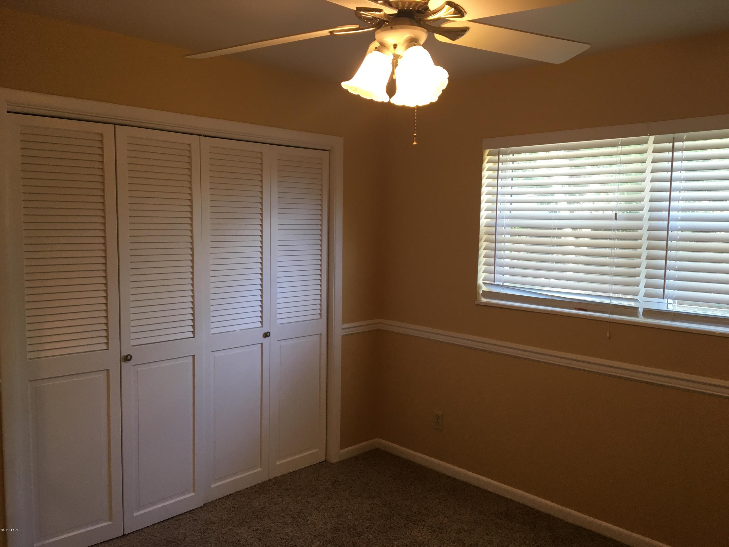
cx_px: 364
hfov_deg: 61.7
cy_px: 274
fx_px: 611
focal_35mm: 29
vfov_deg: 48.2
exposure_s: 1/30
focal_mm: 4.15
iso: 32
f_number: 2.2
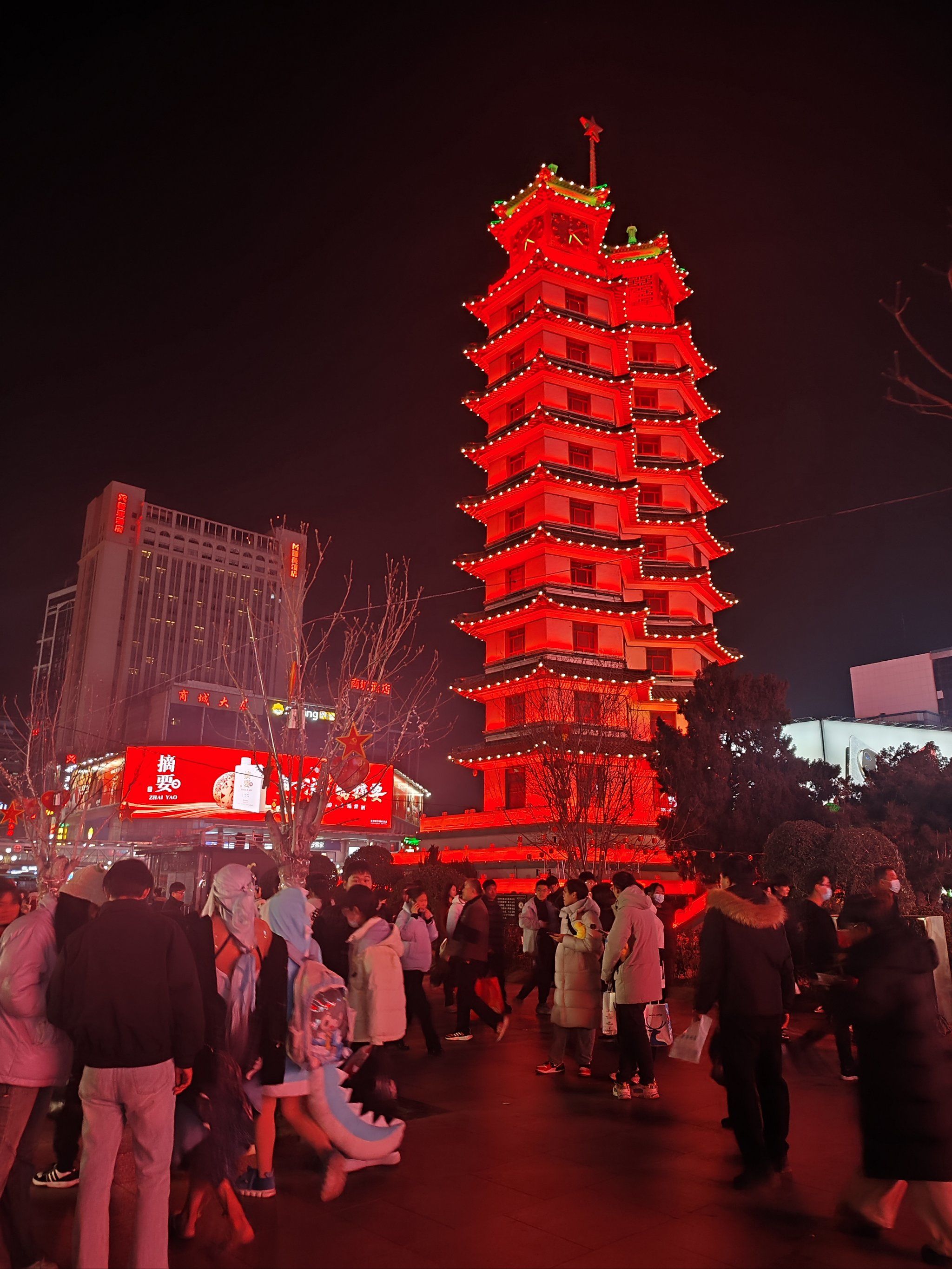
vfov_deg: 71.6
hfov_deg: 56.8
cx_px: 476
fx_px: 880
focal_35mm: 24
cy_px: 634
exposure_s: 1/50
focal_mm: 5.26
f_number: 1.65
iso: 1056
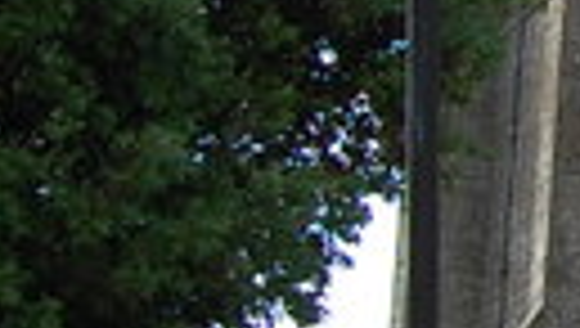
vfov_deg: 4.9
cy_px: -124
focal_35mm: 249
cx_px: 1650
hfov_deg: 7.7
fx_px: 3835
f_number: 9
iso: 200
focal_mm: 20
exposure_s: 1/250
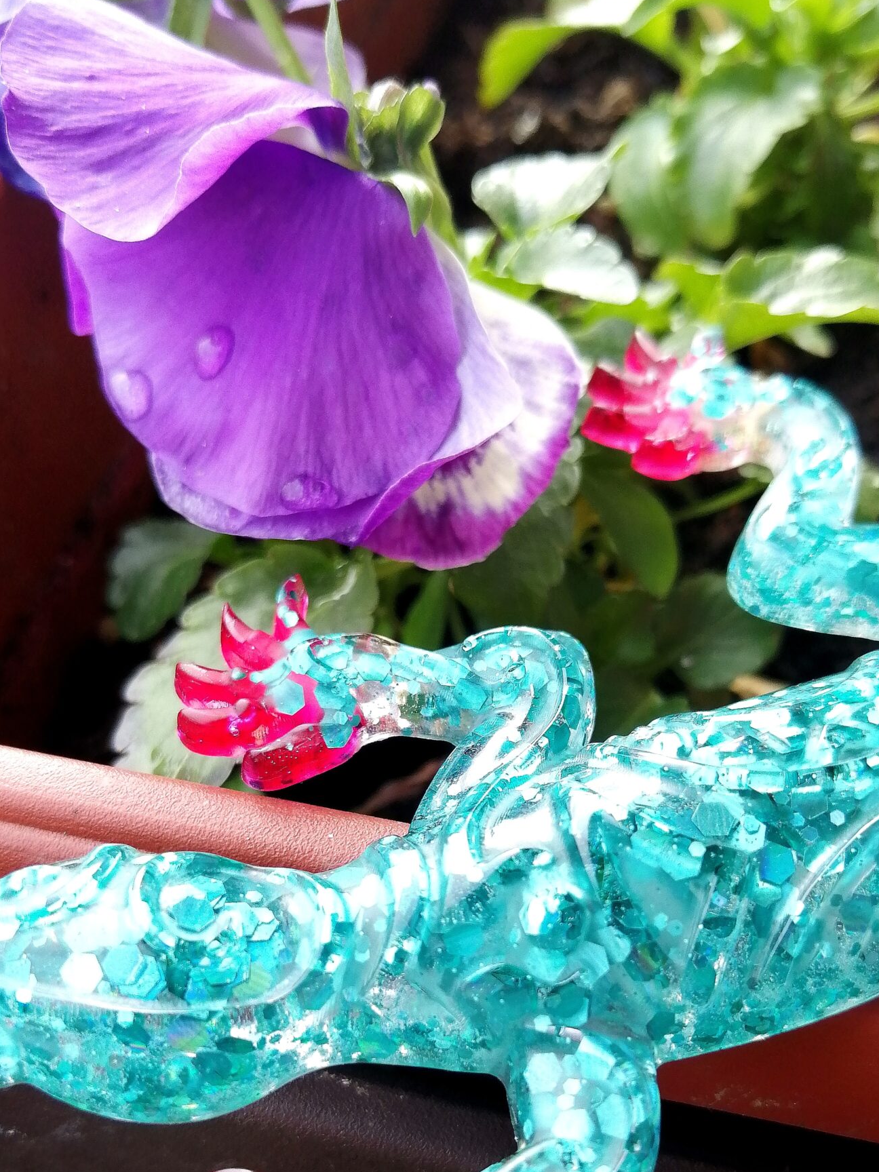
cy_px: 774
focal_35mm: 40
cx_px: 422
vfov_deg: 46.1
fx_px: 1354
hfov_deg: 36.0
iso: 80
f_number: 1.8
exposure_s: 1/180
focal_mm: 3.88
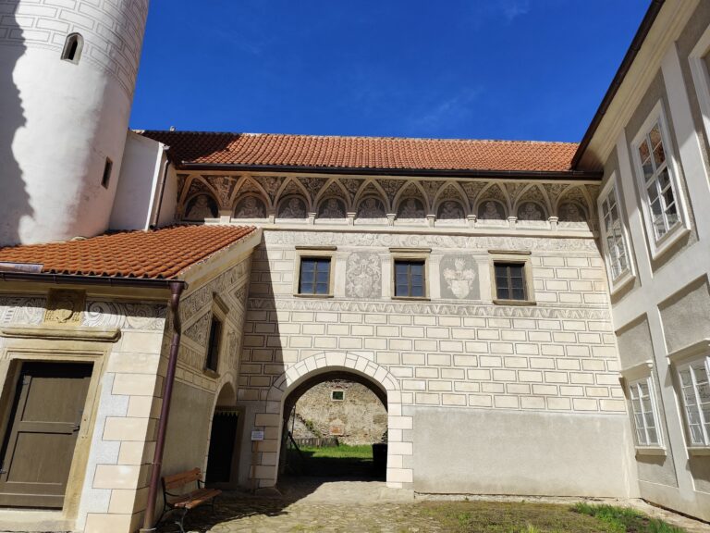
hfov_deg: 73.9
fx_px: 472
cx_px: 355
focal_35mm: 23
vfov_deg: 58.9
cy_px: 266
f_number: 1.65
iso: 50
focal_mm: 6.19
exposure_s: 1/1340
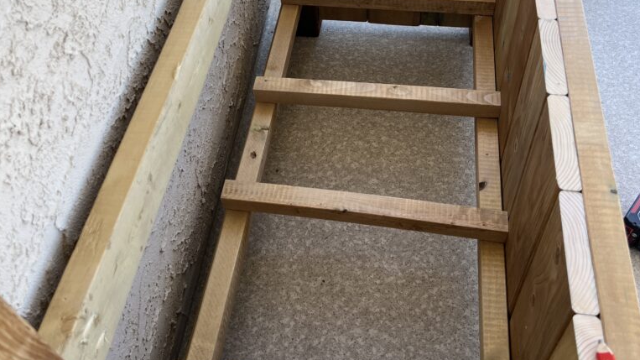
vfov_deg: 30.5
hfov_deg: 52.8
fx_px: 645
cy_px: 74
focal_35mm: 38
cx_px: 320
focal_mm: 5.7
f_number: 1.5
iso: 40
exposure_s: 1/246
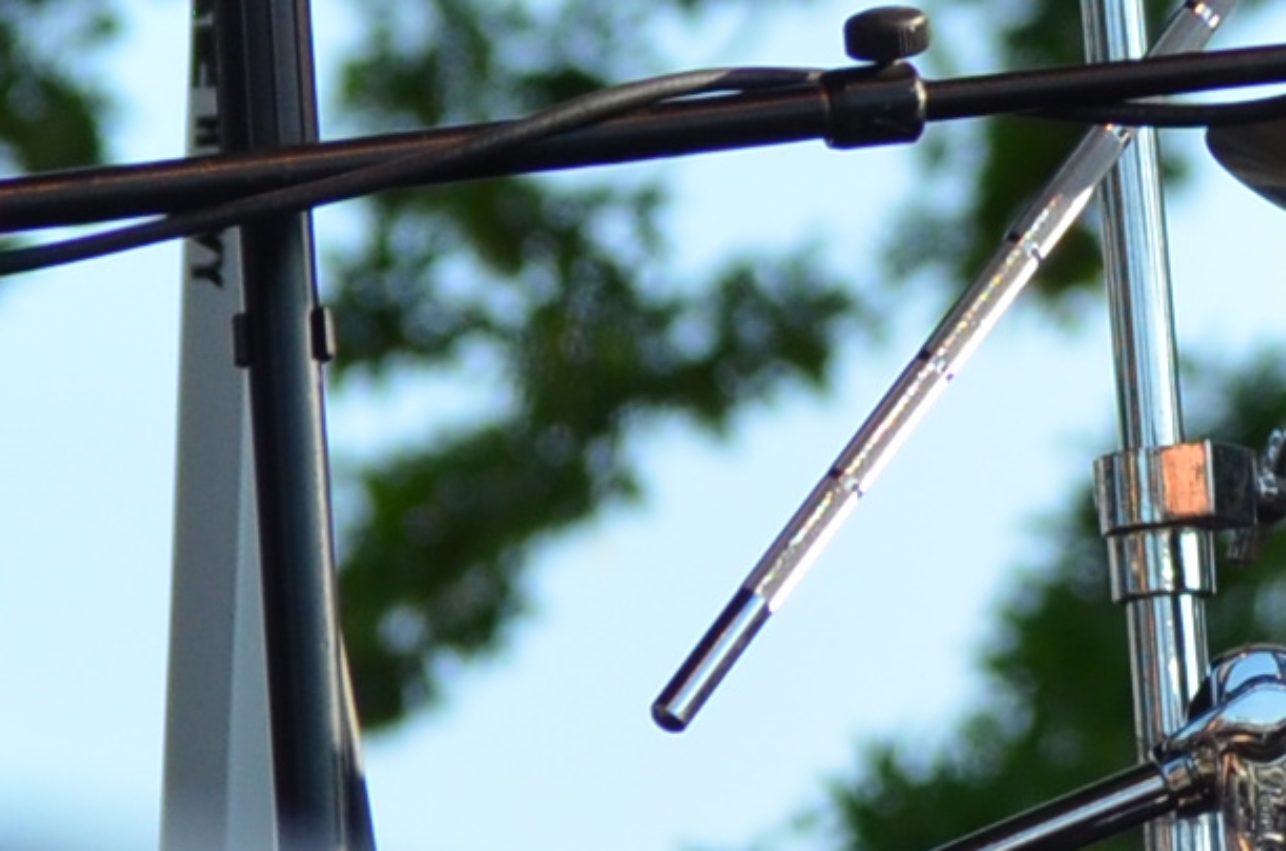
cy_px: -1088
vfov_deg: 1.8
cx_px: 2656
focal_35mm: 743
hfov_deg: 2.8
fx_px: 26480
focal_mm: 82
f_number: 5
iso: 400
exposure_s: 1/1250
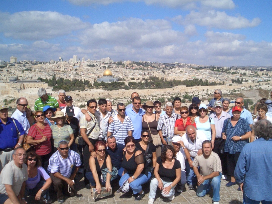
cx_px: 136
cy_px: 102
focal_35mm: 36
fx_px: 283
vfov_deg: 39.7
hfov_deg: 51.4
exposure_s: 1/1000
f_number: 8
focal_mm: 4.8
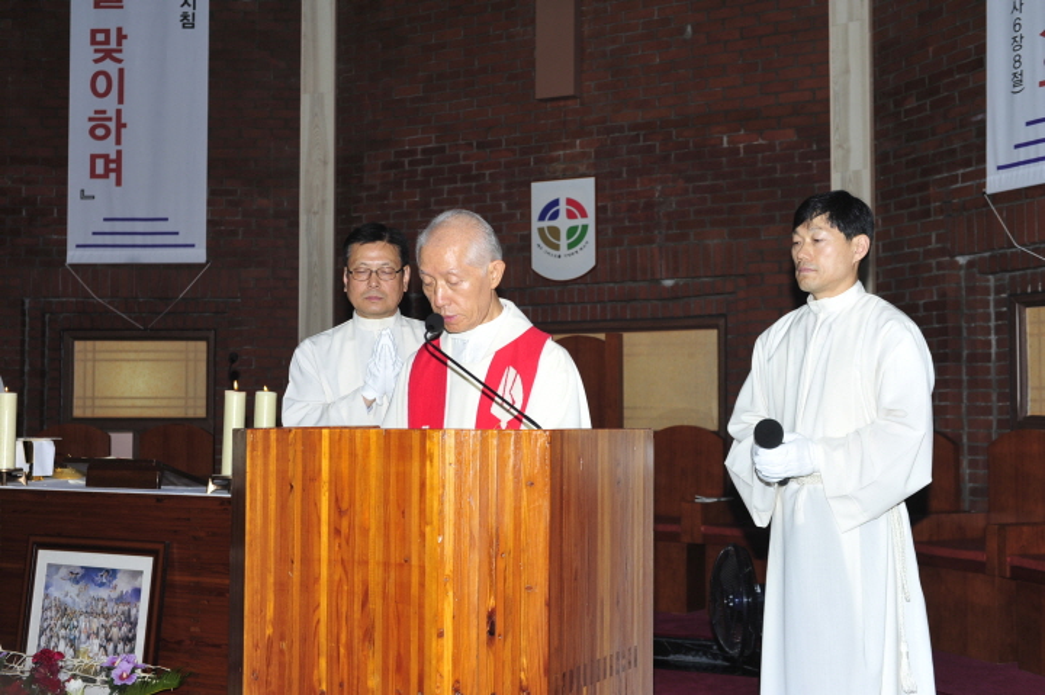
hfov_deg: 41.1
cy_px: 348
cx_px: 522
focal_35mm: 48
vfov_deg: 28.0
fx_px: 1392
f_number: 5.6
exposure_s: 1/60
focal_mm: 48
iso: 200
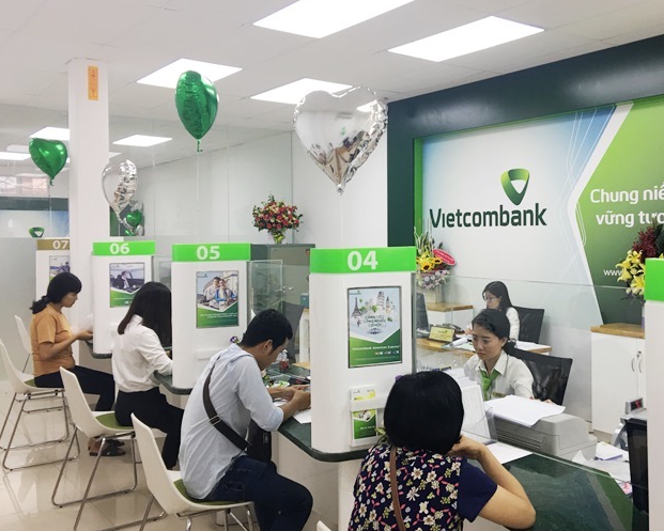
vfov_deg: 42.2
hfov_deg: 51.2
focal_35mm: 35
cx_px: 399
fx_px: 688
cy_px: 243
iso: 25
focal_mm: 4.15
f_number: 2.2
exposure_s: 1/33
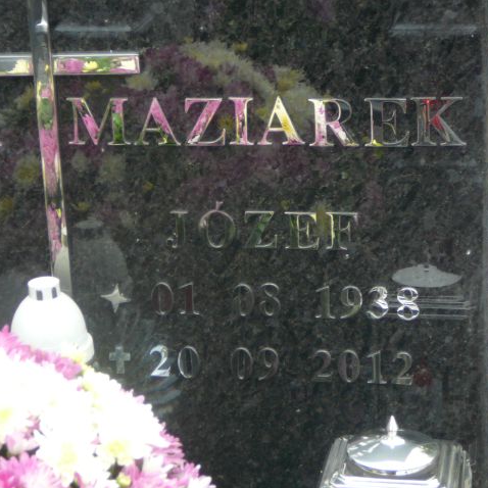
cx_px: 225
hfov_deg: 16.9
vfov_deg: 16.9
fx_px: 1643
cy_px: 244
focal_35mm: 103
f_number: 3.8
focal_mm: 13
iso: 125
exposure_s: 1/30
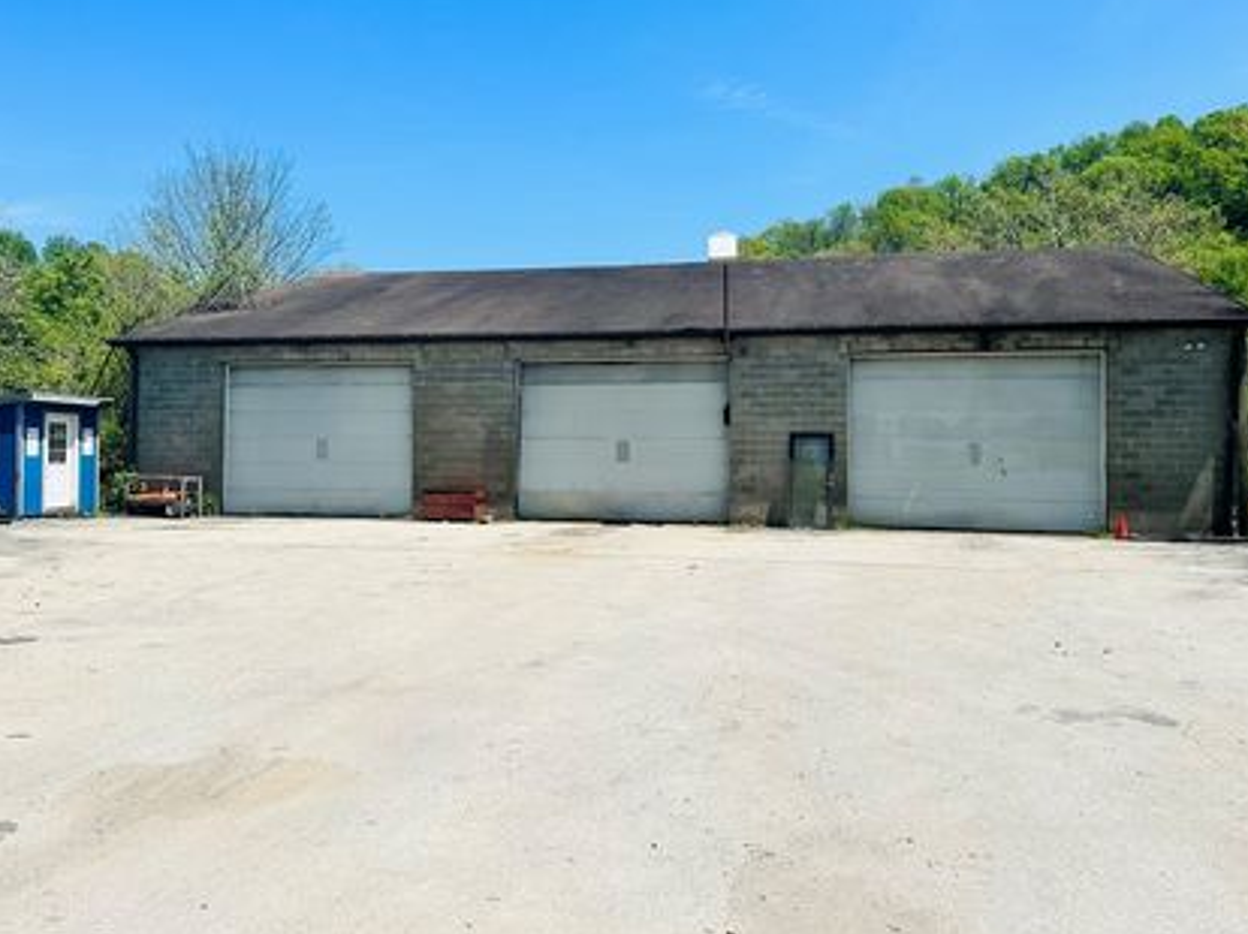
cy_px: 420
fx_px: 1045
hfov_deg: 61.7
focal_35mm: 29
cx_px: 603
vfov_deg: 48.1
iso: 80
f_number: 1.78
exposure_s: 1/6211
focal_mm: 6.86
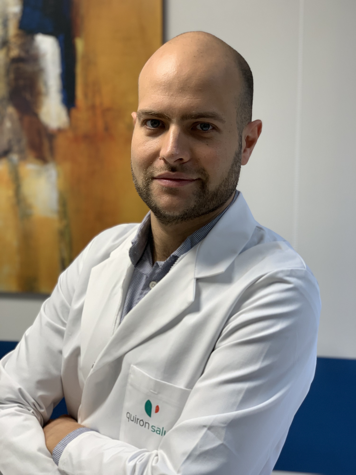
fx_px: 713
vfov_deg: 36.8
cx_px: 178
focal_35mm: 52
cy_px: 238
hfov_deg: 28.0
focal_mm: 6
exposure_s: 1/50
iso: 100
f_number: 2.4
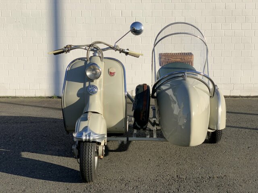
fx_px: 388
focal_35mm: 52
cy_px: 96
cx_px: 129
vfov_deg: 28.0
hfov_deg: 36.8
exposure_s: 1/1261
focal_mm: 6
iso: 16
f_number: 2.4
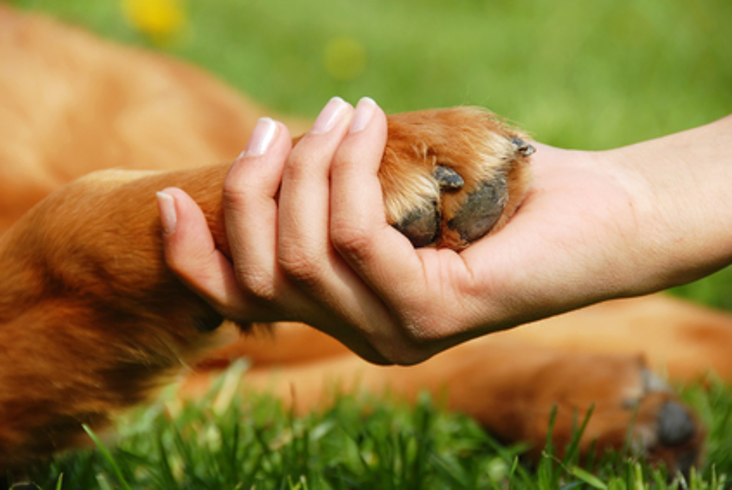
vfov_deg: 4.6
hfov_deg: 6.9
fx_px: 6106
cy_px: 245
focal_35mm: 300
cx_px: 366
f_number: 8
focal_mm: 200
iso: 100
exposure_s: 1/250
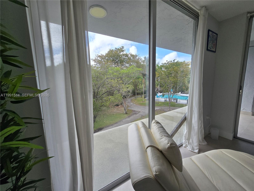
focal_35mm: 13
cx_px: 127
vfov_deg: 89.9
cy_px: 96
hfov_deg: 106.2
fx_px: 95
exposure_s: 1/688
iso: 50
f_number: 2.2
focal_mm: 2.2
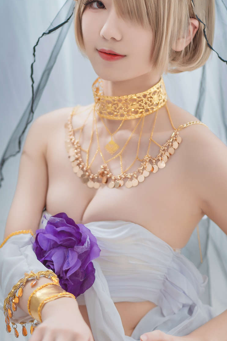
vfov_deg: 15.0
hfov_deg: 10.0
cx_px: 120
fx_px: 1295
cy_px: 144
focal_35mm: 137
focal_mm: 85
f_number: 2
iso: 160
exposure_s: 1/160
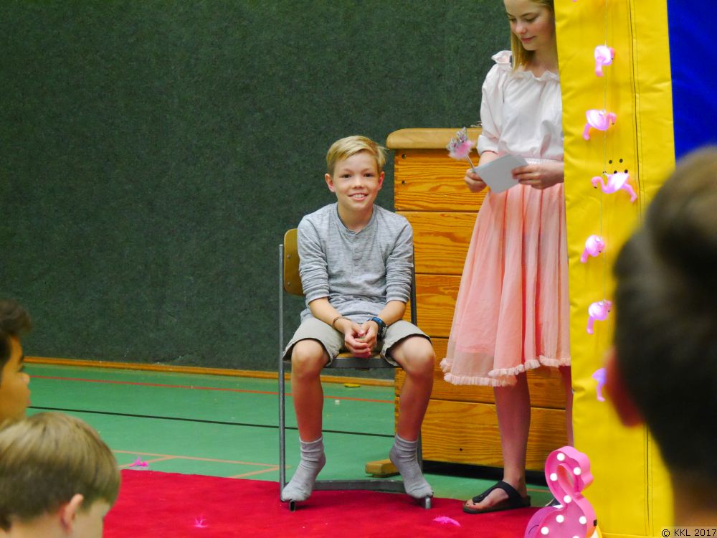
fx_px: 2278
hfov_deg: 17.9
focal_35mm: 110
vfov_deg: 13.5
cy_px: 269
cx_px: 358
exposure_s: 1/50
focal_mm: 55
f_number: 5.1
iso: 3200
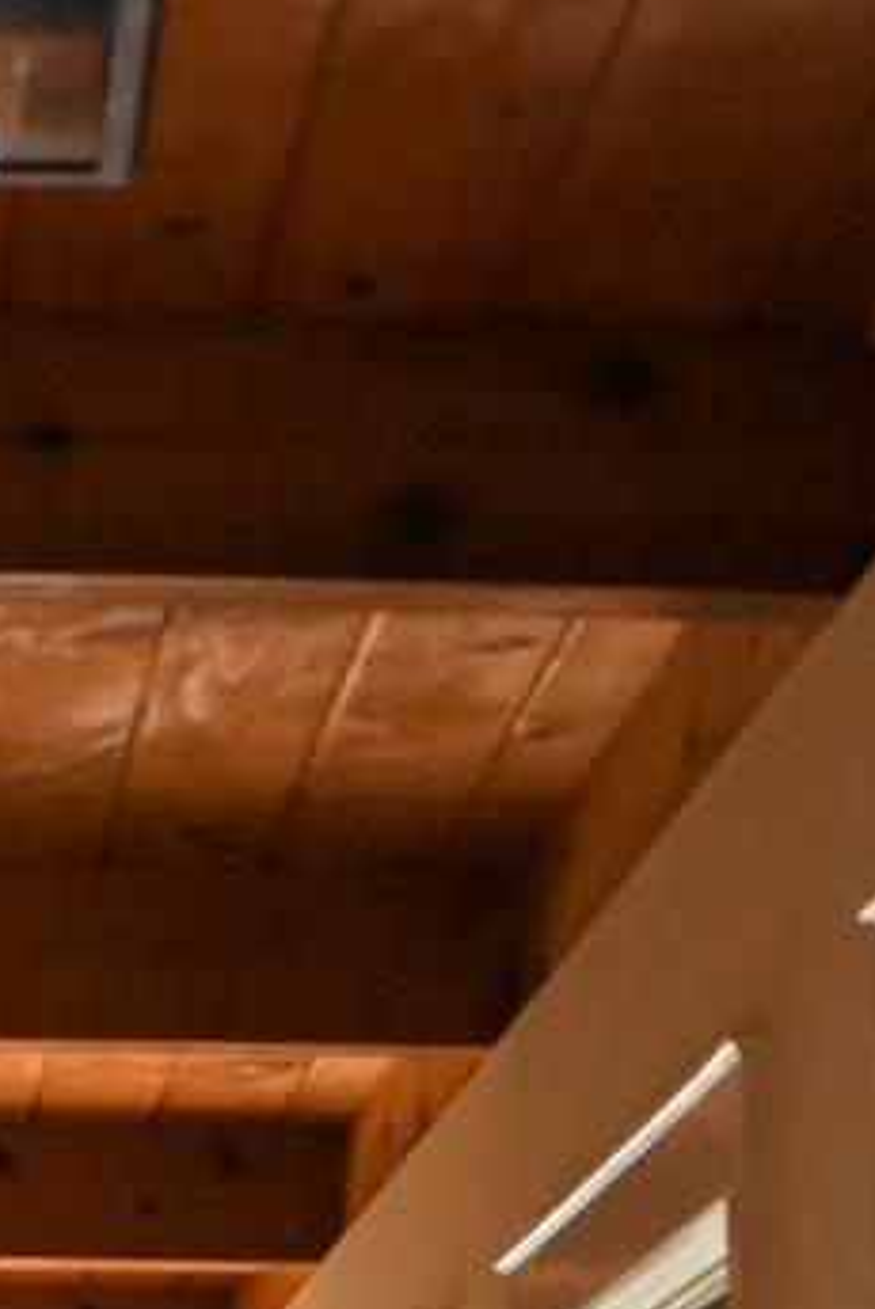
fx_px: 6331
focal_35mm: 174
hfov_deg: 7.9
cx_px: -19
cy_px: 2432
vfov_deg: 11.0
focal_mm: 26
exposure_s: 1/500
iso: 2500
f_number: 4
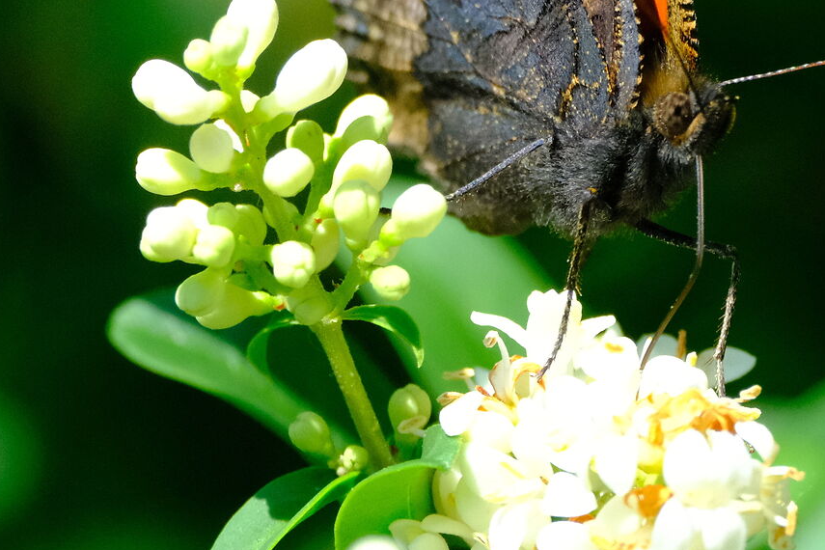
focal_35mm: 1263
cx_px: 698
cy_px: 123
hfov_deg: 1.6
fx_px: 28941
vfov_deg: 1.1
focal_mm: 300
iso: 3200
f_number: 7.1
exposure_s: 1/4000
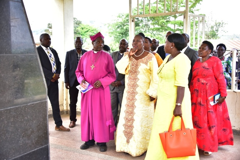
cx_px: 120
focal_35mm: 40
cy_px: 80
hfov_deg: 48.4
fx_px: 267
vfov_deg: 33.4
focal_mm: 40
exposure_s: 1/250
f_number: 4
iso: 800
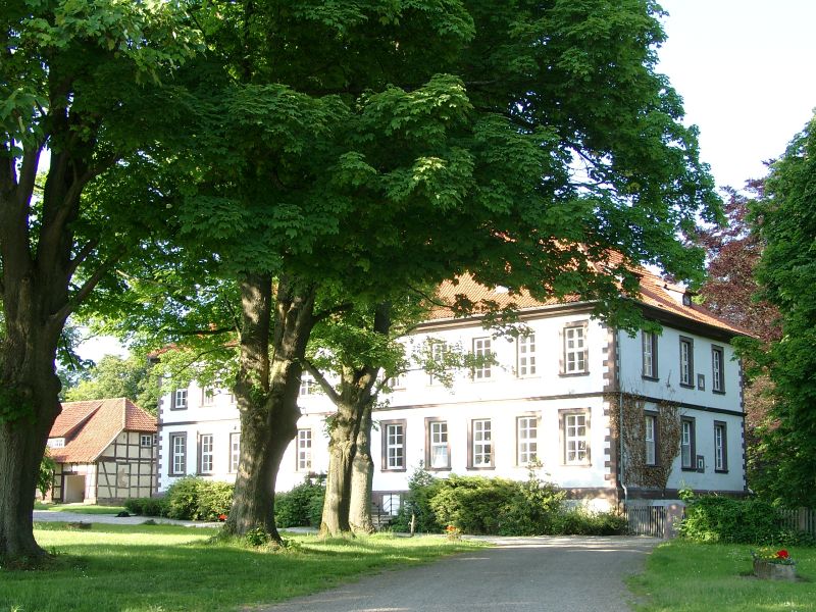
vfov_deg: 30.9
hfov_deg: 40.4
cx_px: 408
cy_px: 306
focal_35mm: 47
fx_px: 1108
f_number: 4
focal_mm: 9.82
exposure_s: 1/104
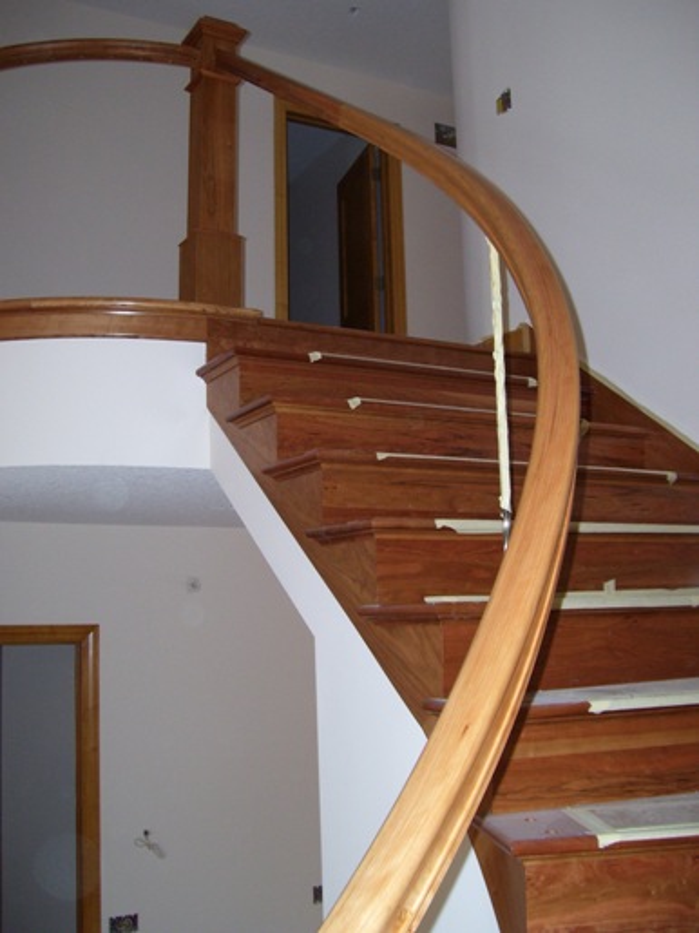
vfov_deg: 50.1
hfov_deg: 38.7
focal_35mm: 37
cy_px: 466
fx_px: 997
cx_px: 350
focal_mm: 6
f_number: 2.7
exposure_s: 1/60
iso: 125
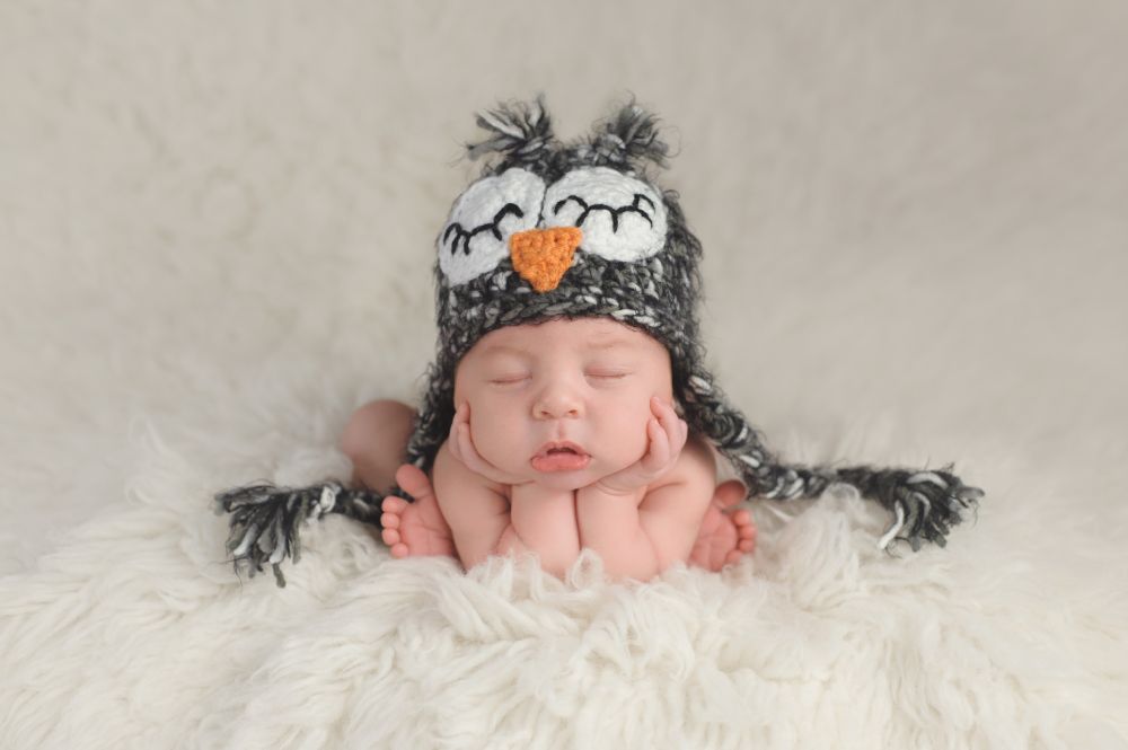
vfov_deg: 26.9
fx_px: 1565
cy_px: 375
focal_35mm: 50
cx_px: 564
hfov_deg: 39.6
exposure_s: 1/200
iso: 200
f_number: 3.2
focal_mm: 50
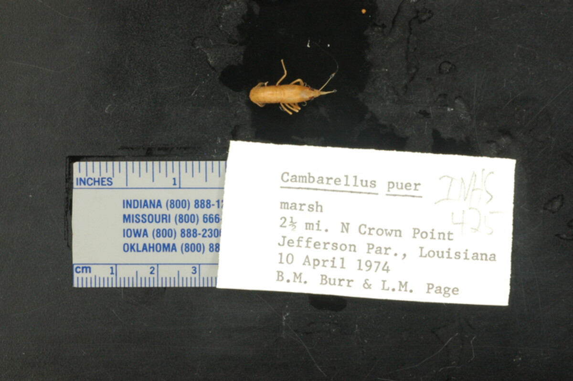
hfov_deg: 22.6
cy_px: 190
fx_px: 1431
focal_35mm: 90
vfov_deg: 15.2
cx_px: 286
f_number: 32
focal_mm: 60
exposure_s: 1/1.3
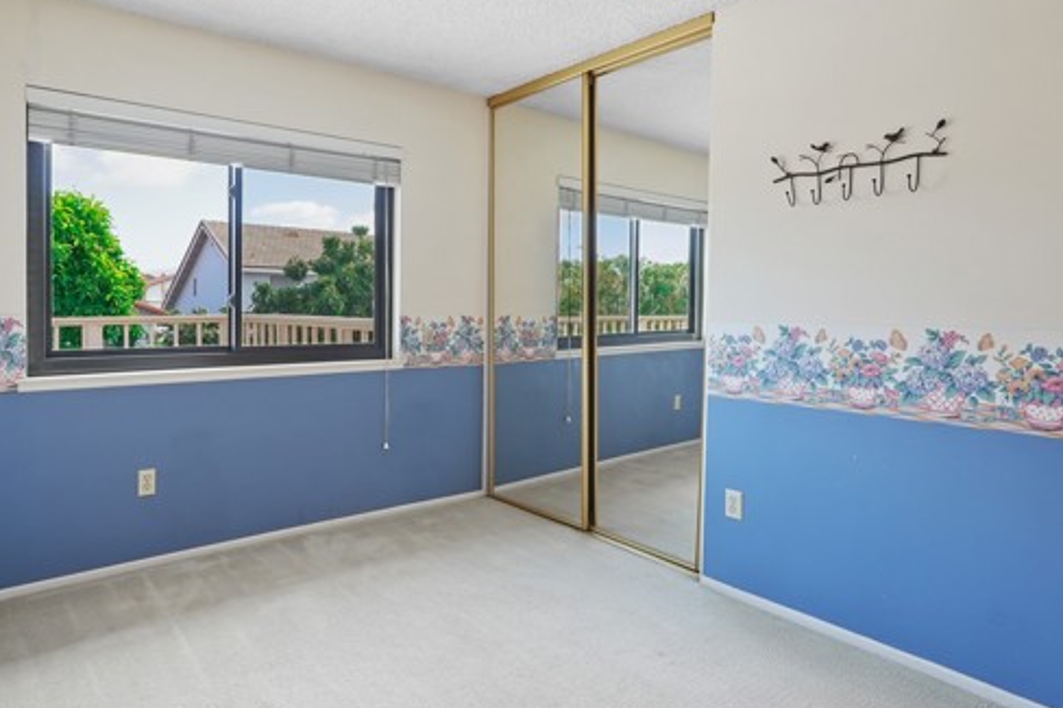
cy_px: 328
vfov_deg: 59.4
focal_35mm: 21
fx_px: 620
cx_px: 412
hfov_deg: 80.0
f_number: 5.6
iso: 1000
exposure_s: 1/15
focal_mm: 16
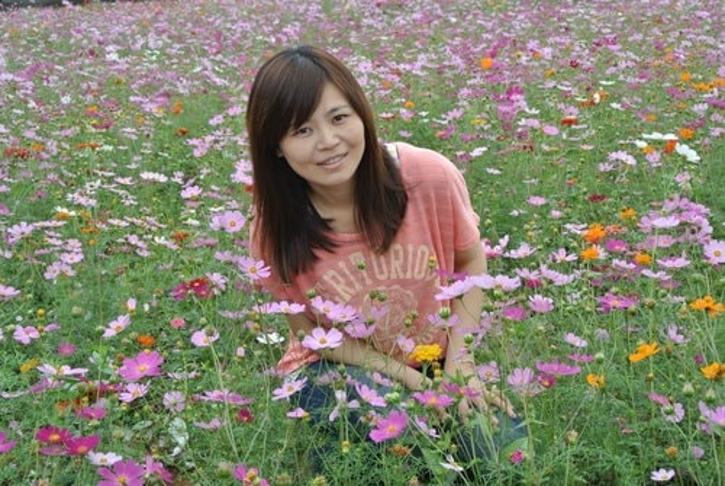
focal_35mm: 56
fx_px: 1129
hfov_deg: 35.6
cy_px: 243
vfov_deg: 24.3
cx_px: 362
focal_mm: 21.1
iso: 125
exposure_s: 1/250
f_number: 5
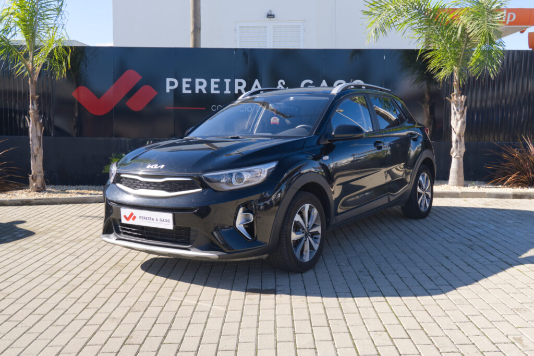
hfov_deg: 51.9
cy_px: 178
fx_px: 549
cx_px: 267
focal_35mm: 37
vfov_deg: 36.0
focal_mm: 24.9
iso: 160
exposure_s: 1/180
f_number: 7.1
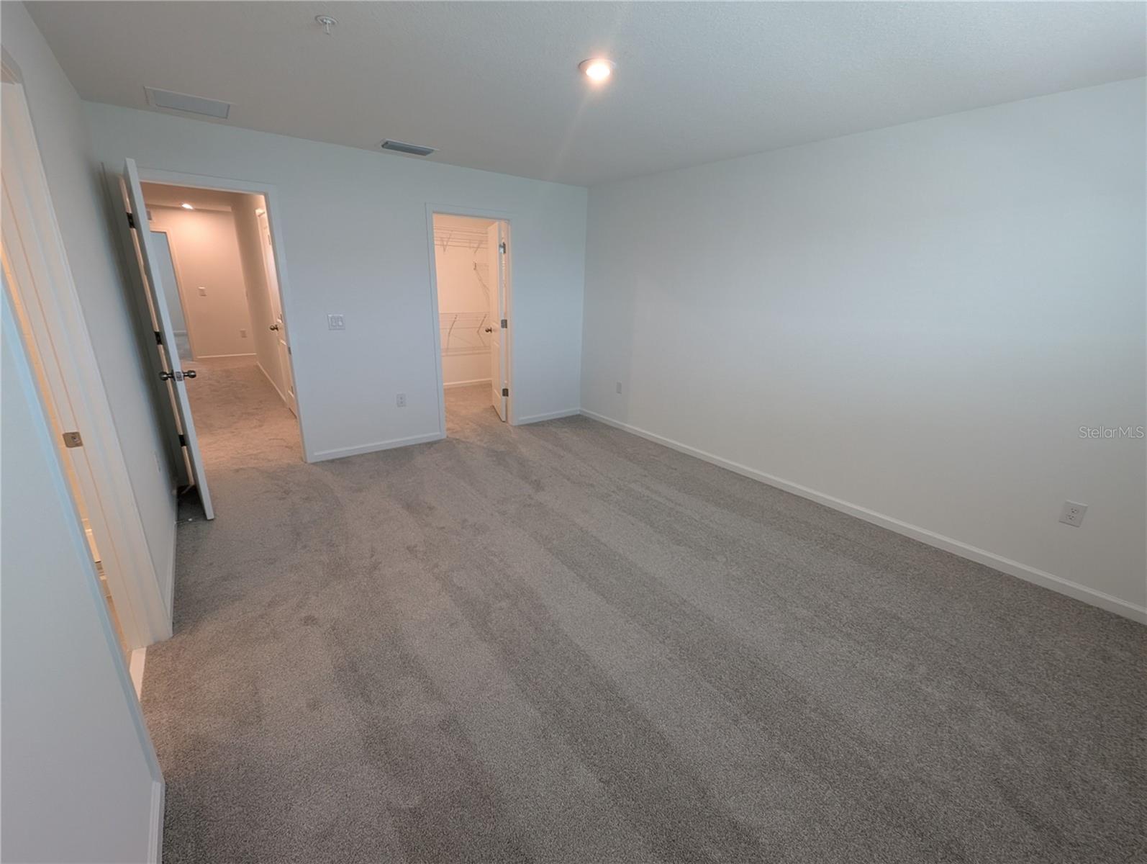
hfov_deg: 106.1
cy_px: 432
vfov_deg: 90.1
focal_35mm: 13
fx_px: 431
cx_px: 574
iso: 58
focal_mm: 1.95
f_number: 2.2
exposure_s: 1/24
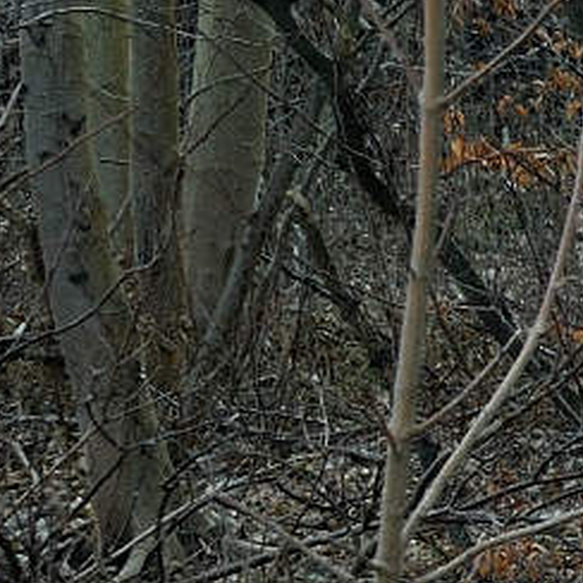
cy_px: 634
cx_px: 2394
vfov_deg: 5.4
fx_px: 6116
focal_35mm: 321
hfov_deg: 4.9
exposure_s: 1/250
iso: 400
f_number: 11
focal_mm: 45
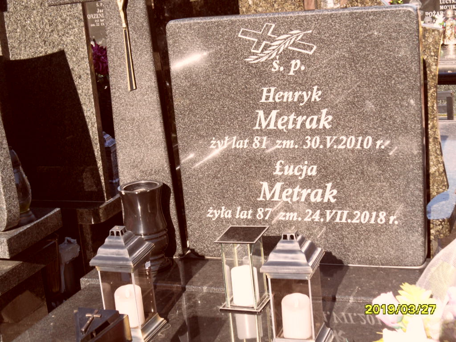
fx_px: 790
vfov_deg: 24.4
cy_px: 171
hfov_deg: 32.2
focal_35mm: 60
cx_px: 228
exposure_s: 1/250
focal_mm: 10.3
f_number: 4
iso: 80
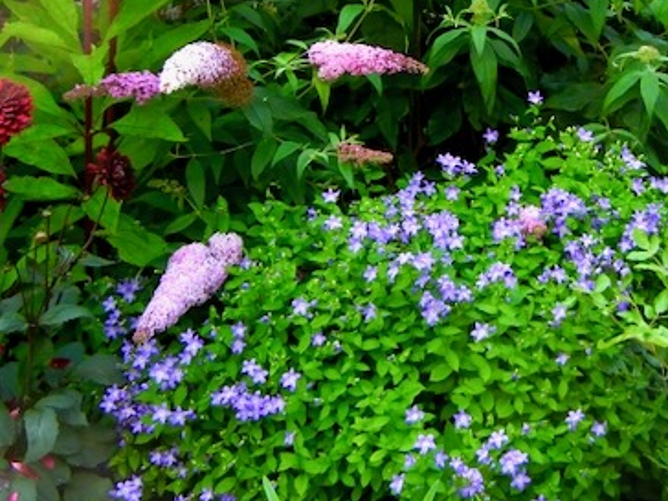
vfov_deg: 21.7
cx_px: 464
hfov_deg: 29.1
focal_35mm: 66
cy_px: 31
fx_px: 1274
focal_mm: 5.4
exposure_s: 1/189
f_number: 3.5
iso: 160
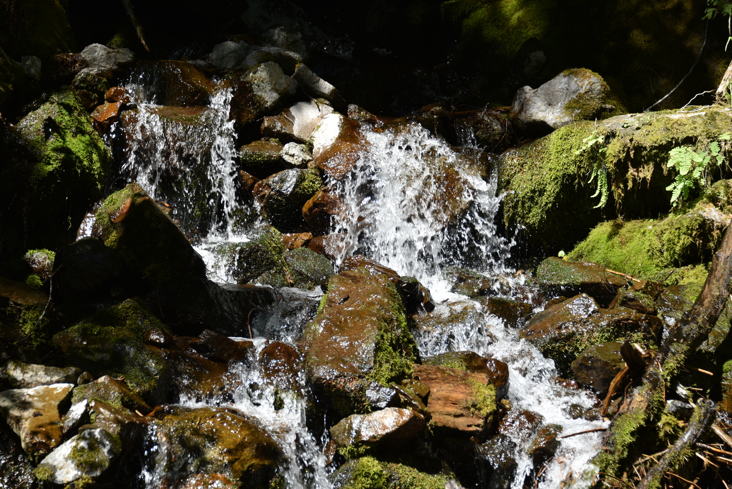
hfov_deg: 18.3
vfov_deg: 12.2
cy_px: 244
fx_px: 2278
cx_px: 366
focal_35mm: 112
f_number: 5.6
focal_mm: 112
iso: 100
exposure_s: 1/250
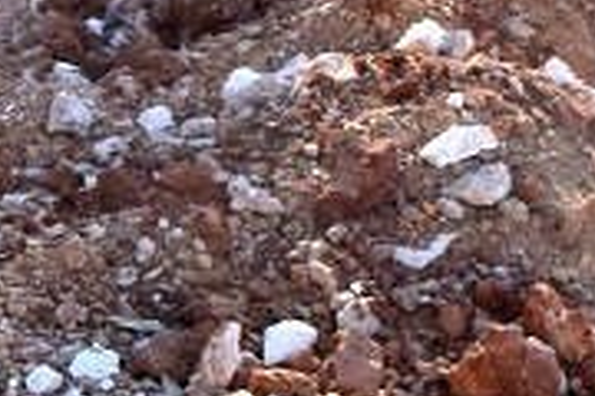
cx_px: -740
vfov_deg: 7.6
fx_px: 2975
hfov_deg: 10.2
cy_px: 201
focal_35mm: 180
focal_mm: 18
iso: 360
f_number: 8
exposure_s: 1/250
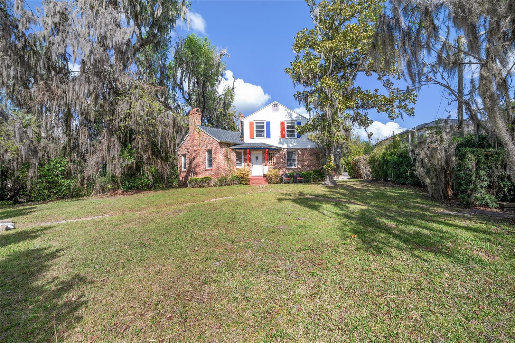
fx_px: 200
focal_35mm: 14
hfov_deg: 104.3
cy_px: 172
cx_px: 258
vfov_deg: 81.2
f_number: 7.1
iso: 400
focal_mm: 14
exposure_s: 1/640
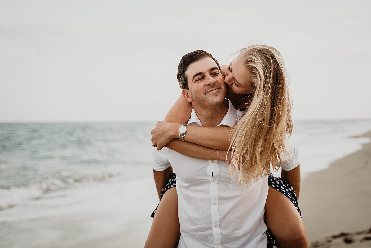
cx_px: 186
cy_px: 124
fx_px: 567
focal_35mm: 55
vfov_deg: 24.6
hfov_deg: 36.2
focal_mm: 55
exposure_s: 1/800
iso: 250
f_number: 2.8
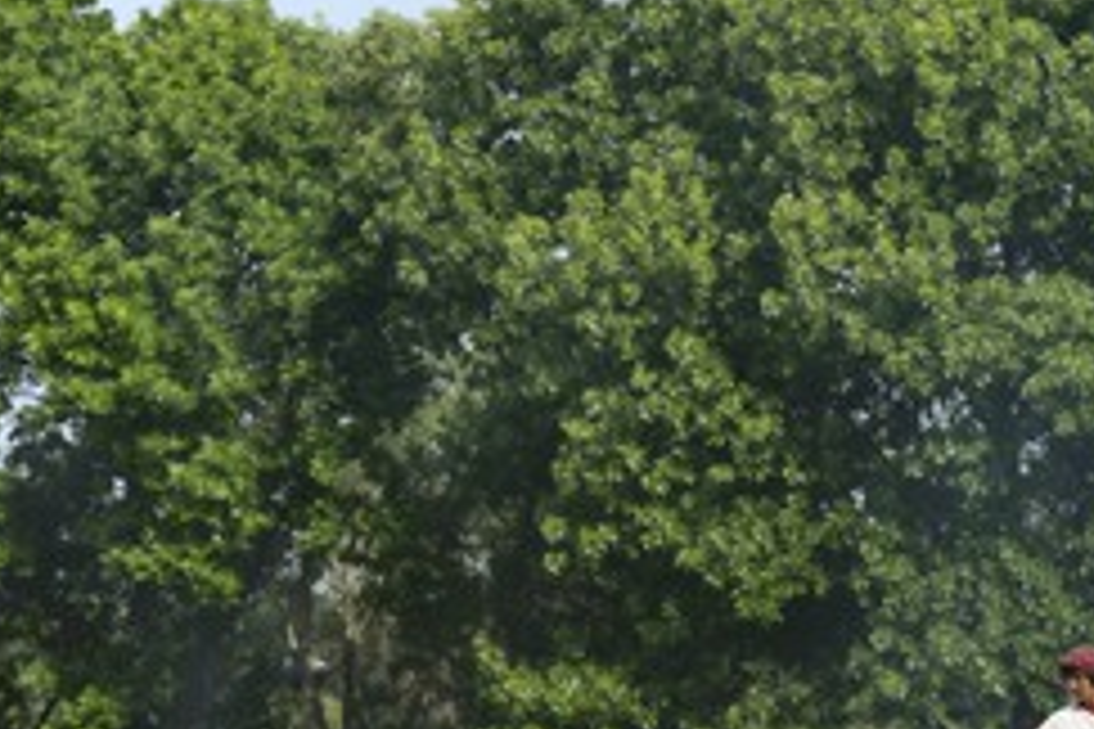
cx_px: 378
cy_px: 612
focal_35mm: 345
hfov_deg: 6.0
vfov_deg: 4.0
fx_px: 10483
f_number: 9
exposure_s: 1/500
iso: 400
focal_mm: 200
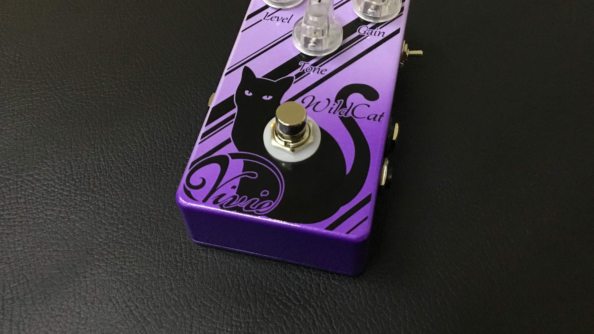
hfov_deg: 58.0
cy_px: 136
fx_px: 536
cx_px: 299
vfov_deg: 34.6
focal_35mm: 34
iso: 250
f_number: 2.4
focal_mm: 3.3
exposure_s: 1/30
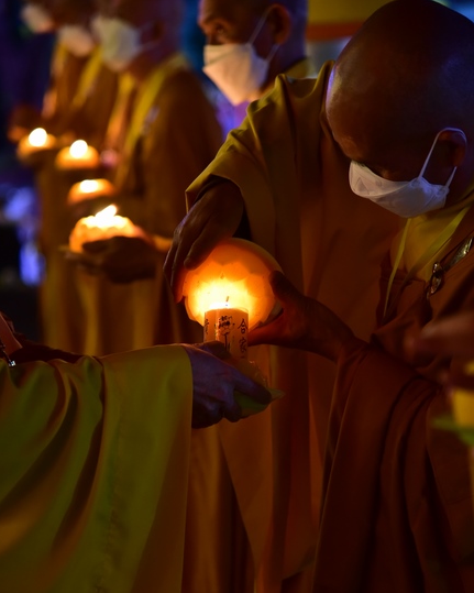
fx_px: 2386
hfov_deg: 11.3
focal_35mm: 136
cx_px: 238
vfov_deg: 14.2
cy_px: 356
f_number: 4
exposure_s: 1/40
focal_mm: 120
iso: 3200
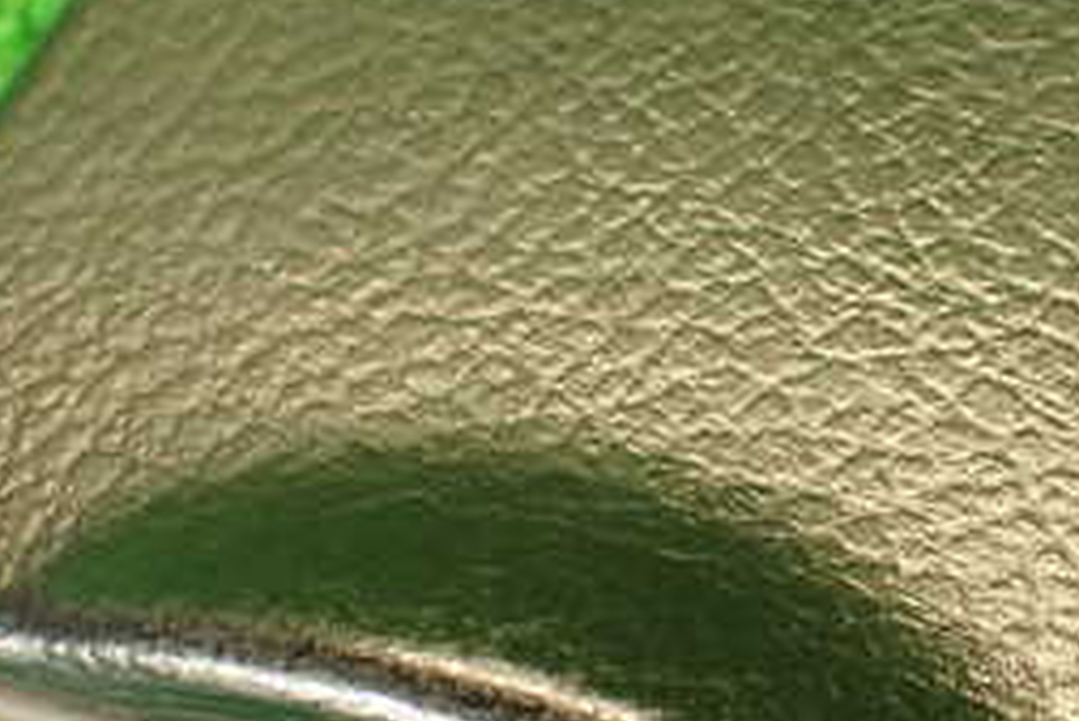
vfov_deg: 17.2
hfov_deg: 25.5
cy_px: 491
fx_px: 2369
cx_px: 746
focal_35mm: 79
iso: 320
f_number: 2.4
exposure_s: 1/30
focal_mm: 5.79
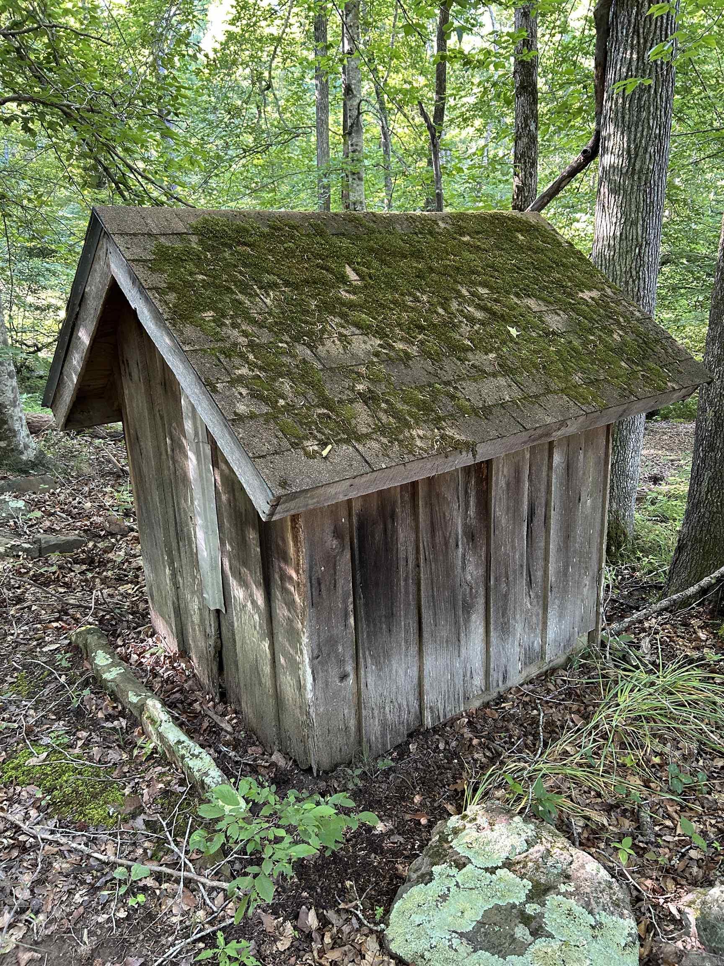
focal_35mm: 26
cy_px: 483
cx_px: 362
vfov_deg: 67.3
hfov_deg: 53.1
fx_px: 725
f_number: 1.5
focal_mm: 5.7
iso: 250
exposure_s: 1/60
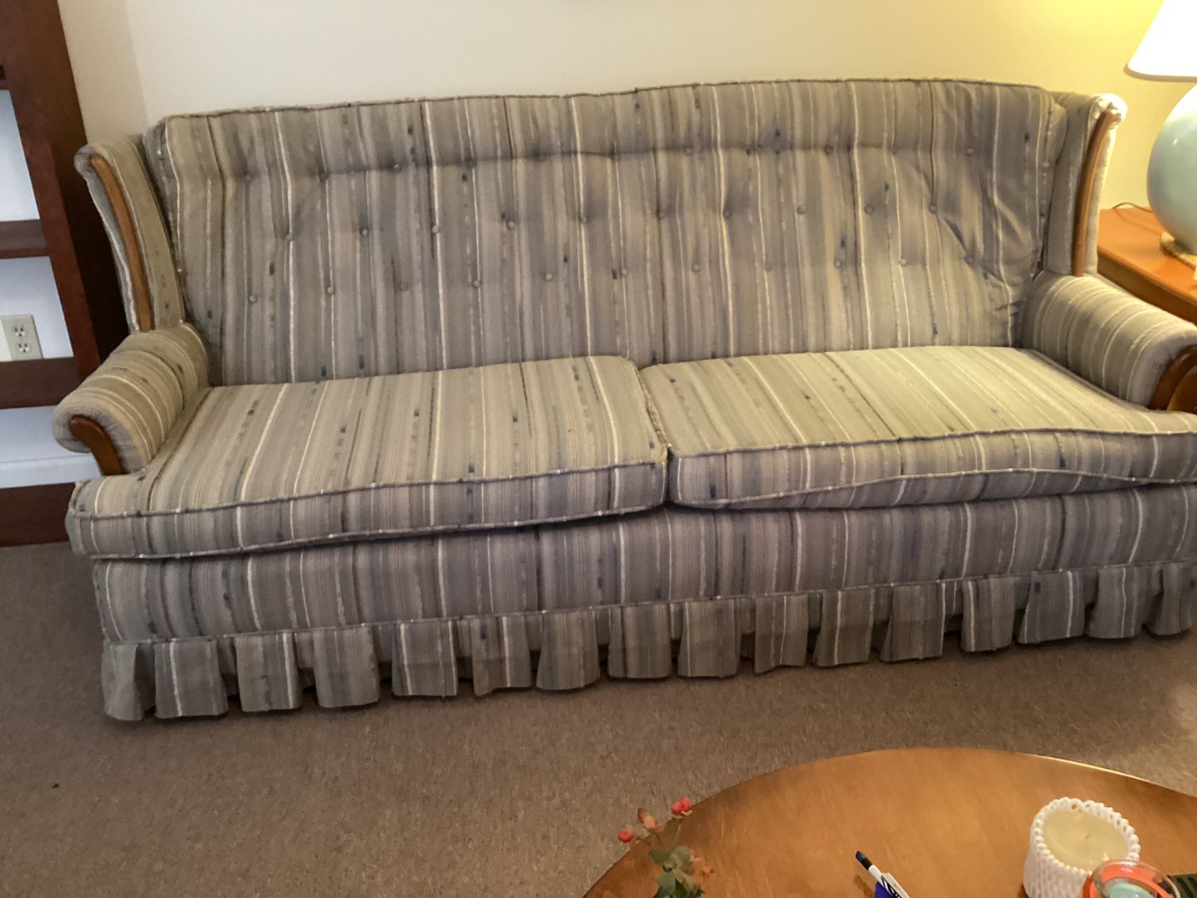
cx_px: 598
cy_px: 449
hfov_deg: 58.3
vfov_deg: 45.4
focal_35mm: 31
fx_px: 1072
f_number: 2.4
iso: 400
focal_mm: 3.3
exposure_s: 1/25
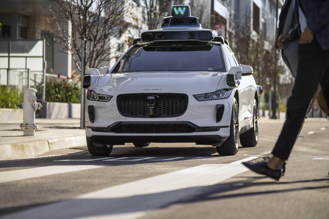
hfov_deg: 28.8
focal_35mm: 70
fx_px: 640
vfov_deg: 19.5
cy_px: 110
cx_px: 164
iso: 100
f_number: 3.5
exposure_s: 1/200
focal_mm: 70
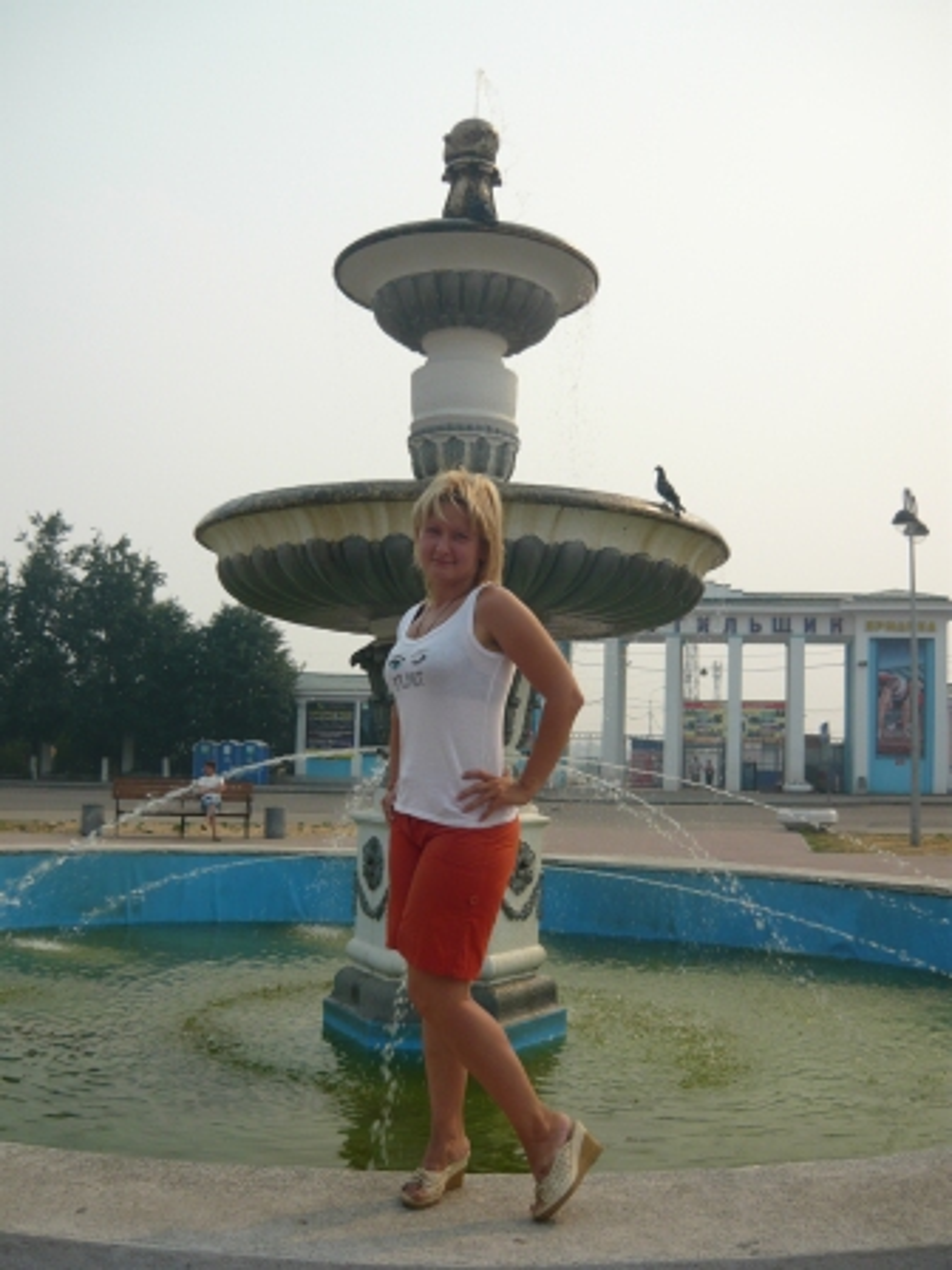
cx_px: 476
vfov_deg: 55.4
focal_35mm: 33
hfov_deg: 42.9
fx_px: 1210
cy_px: 635
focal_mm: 5.5
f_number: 8
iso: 100
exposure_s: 1/250
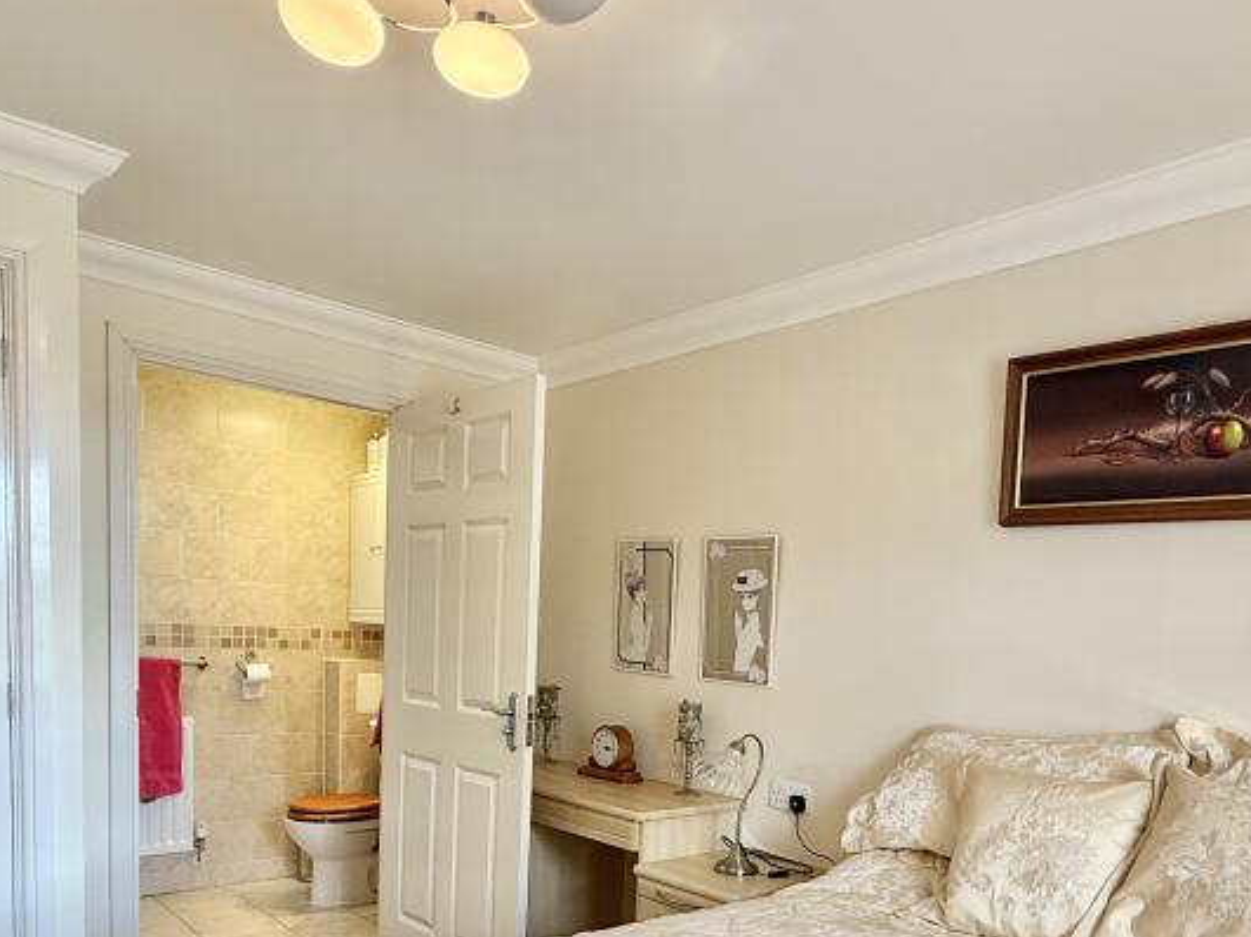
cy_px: 730
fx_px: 976
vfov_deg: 48.8
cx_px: 667
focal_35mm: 27
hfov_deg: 65.3
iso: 160
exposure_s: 1/100
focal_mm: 2.22
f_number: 2.2
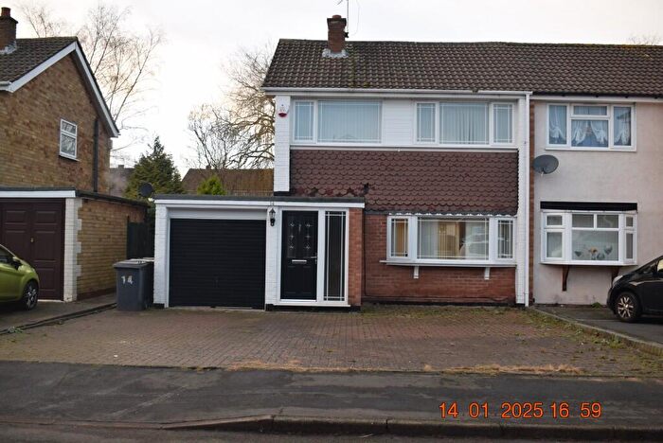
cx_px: 332
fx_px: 664
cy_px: 222
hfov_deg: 53.1
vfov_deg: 36.9
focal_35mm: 36
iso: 400
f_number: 6.3
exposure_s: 1/160
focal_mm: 24
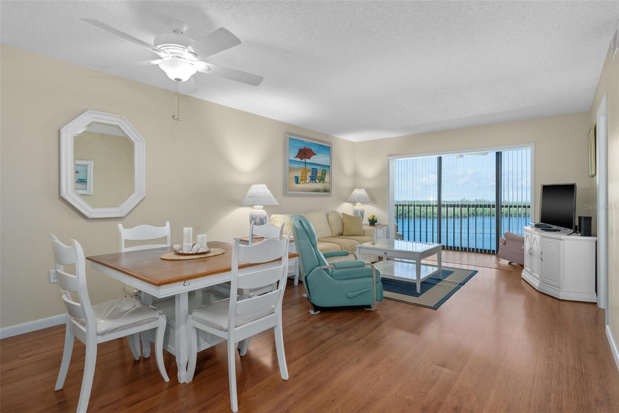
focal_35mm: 18
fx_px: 309
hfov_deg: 90.0
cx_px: 310
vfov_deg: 67.4
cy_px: 206
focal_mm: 18
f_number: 8
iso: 320
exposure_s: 1/5
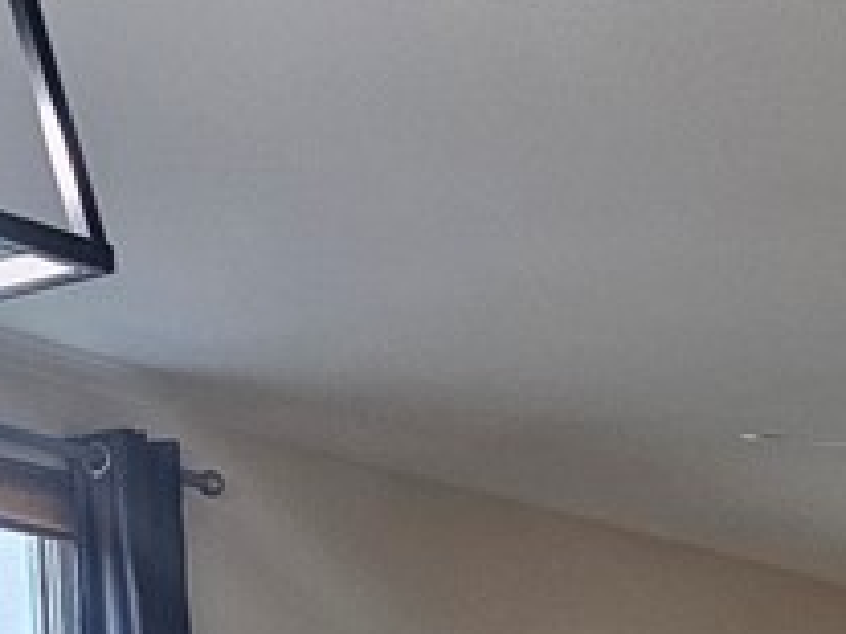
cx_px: 1042
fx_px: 2784
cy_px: 1546
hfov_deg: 16.5
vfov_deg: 10.9
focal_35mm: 114
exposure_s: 1/60
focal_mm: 6.3
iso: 800
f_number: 1.7
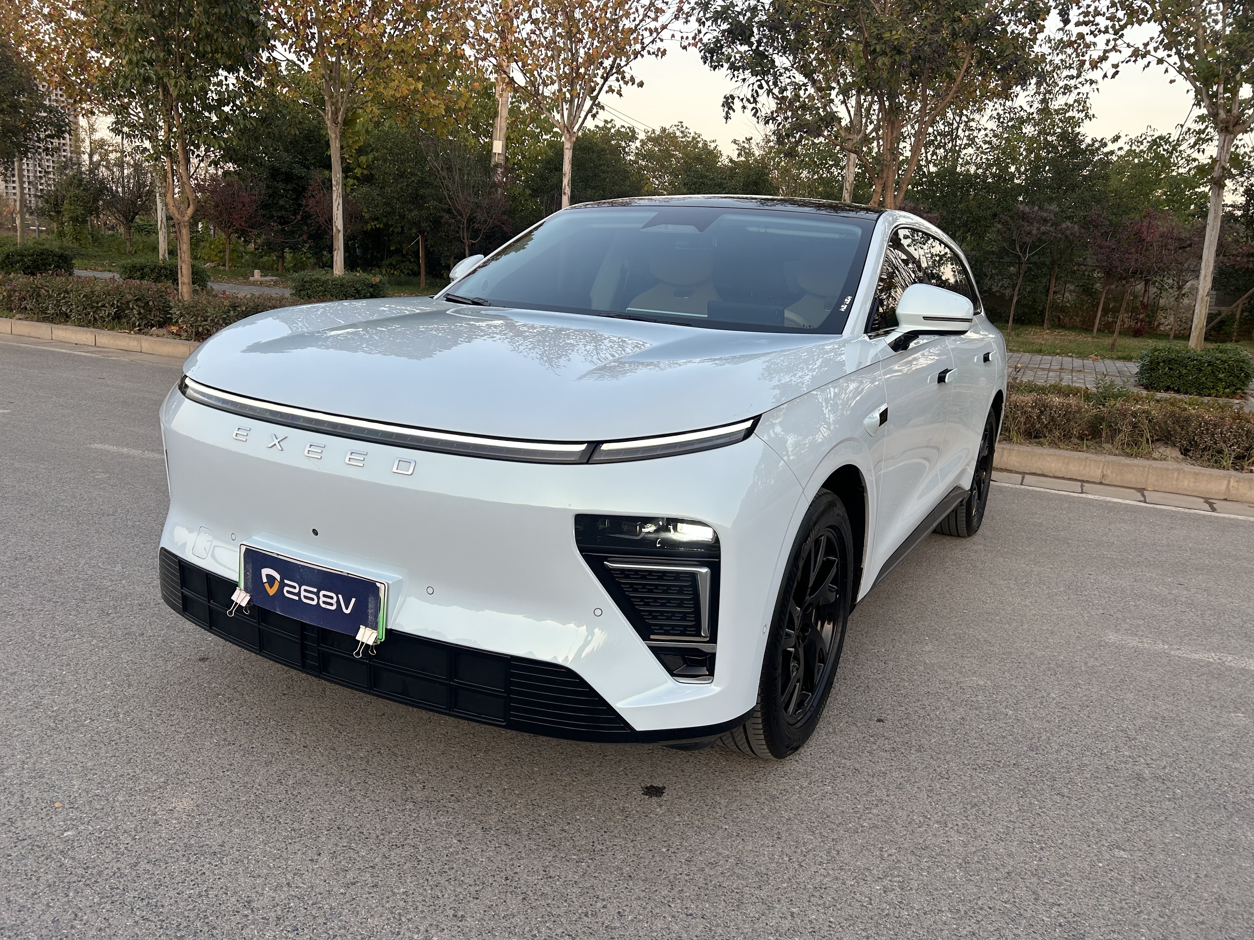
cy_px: 470
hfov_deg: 67.3
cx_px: 627
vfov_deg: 53.1
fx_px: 942
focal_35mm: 26
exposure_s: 1/249
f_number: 1.5
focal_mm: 5.7
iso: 50
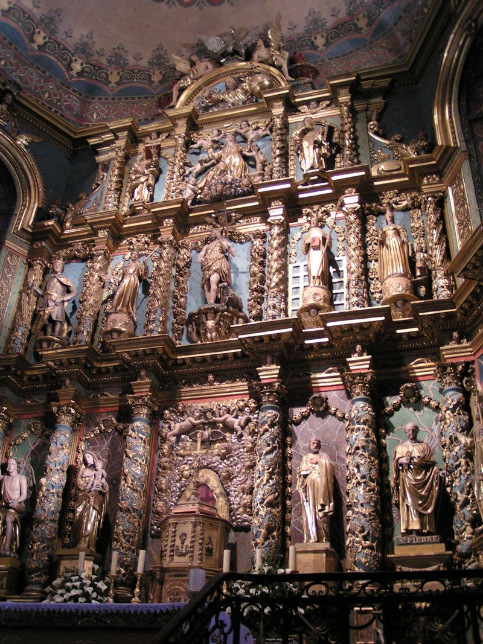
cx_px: 242
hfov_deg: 37.7
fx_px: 707
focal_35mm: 38
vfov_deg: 49.0
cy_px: 322
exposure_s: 1/8
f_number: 2.8
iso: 200
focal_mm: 5.8
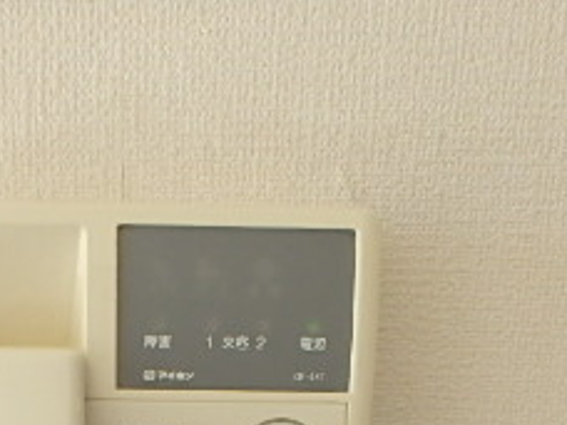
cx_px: 134
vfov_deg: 21.9
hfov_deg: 32.0
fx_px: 966
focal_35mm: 59
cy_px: 577
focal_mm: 3.7
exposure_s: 1/100
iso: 400
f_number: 3.5
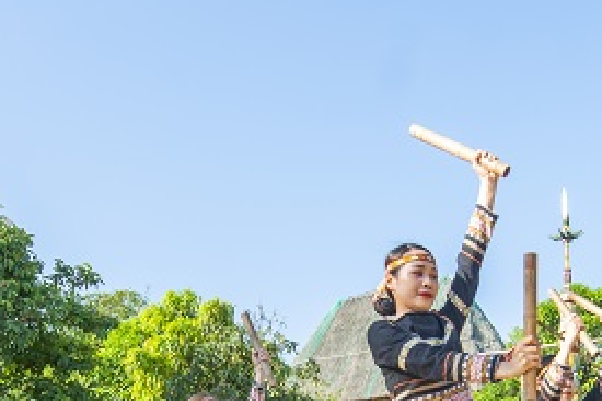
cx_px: 385
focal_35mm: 51
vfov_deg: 24.9
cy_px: 422
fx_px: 852
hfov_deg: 38.6
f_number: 4.5
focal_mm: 14
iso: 100
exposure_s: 1/400
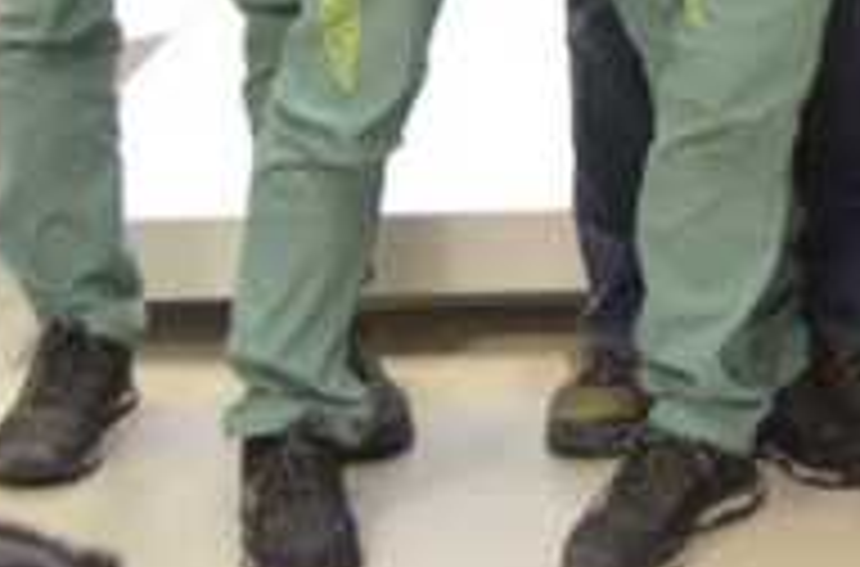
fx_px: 3833
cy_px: -752
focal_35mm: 161
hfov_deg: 11.9
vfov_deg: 7.9
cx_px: 1513
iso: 4000
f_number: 4
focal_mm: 20
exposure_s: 1/160
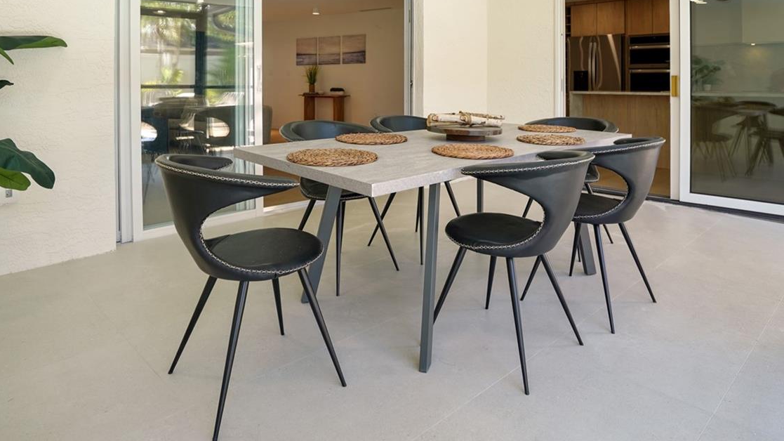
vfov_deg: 45.5
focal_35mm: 24
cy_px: 96
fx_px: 499
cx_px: 402
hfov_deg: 76.3
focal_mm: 16
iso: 320
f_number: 4
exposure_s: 1/30
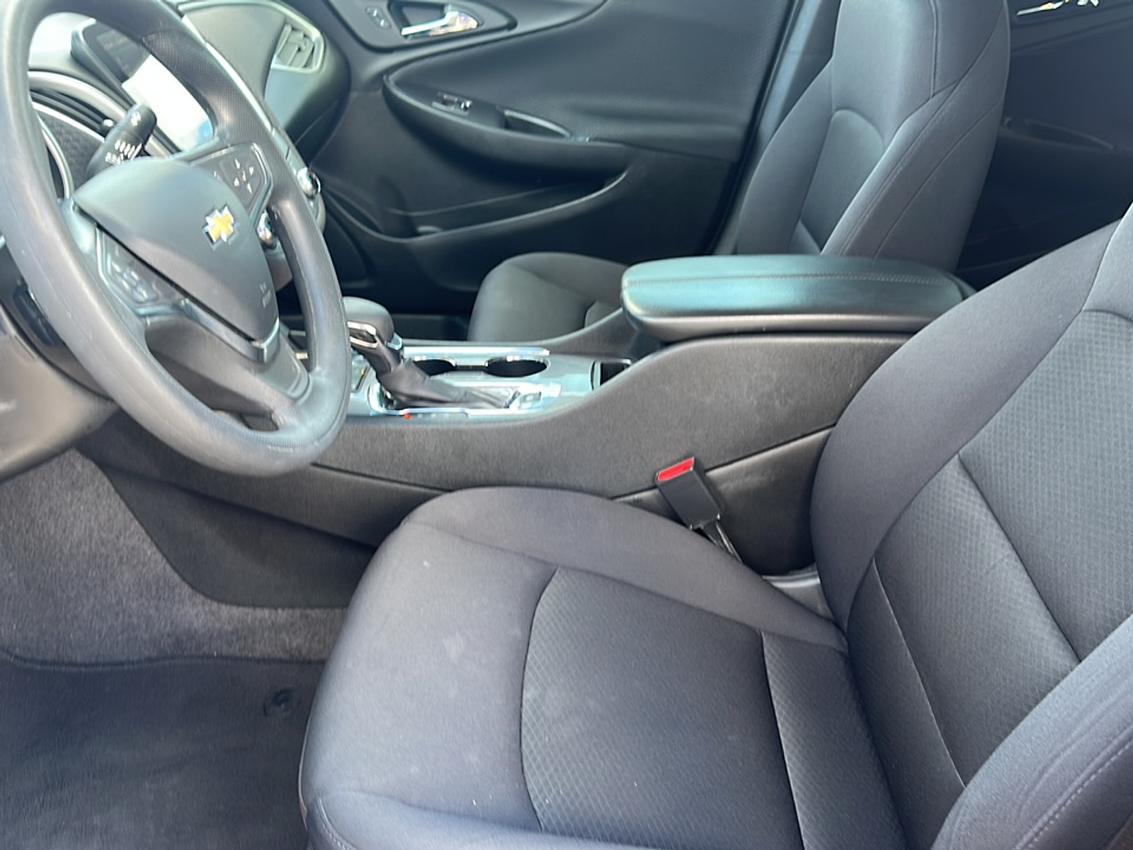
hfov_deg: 69.4
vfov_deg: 54.9
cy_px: 425
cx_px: 566
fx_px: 818
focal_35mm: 25
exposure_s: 1/44
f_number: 1.78
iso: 64
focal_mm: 6.86
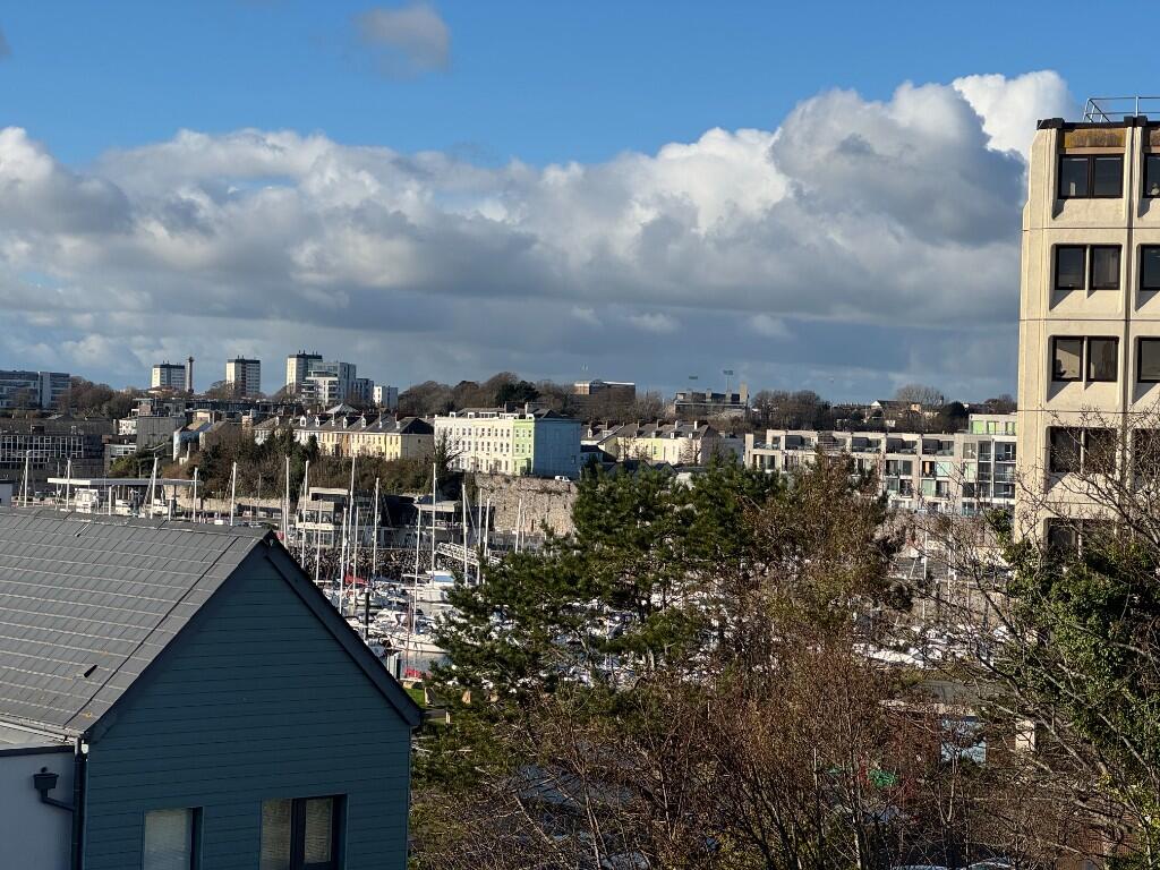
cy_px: 435
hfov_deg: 25.3
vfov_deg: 19.1
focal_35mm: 77
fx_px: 2580
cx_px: 580
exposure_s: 1/1179
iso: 25
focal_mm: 9
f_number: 2.8
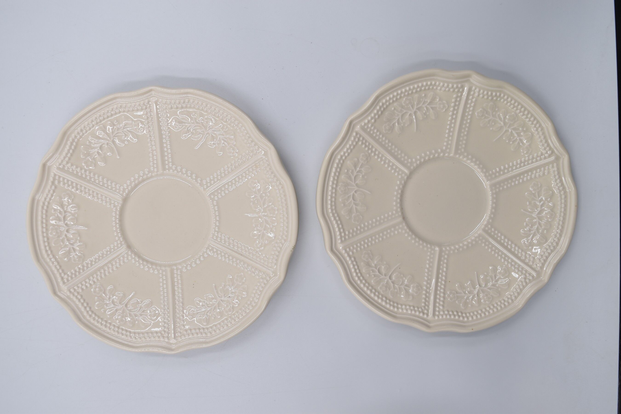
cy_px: 207
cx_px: 310
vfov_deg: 40.0
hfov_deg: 57.2
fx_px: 569
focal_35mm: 33
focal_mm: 22
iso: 100
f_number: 5.6
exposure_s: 1/125
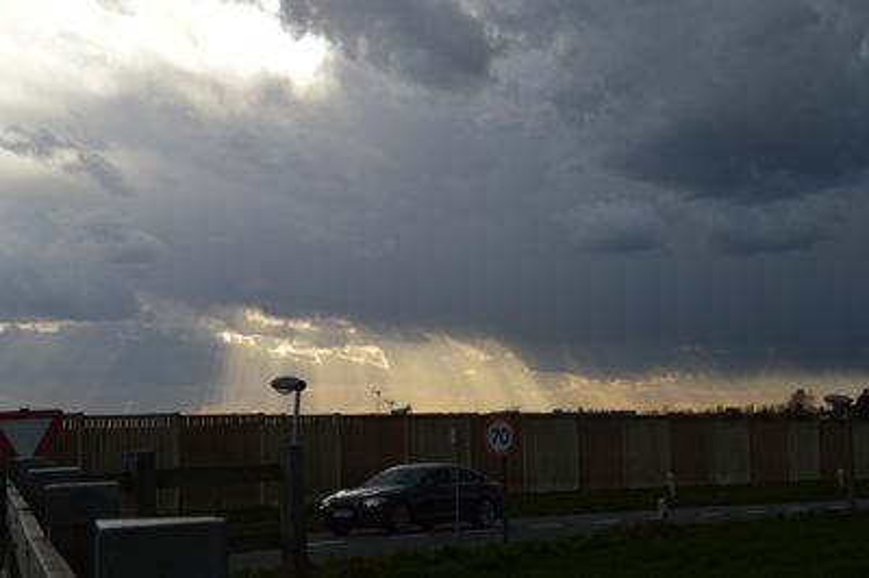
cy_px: 289
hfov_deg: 31.9
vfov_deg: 21.5
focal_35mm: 63
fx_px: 1519
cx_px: 434
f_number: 7.1
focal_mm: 42
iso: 100
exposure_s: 1/200
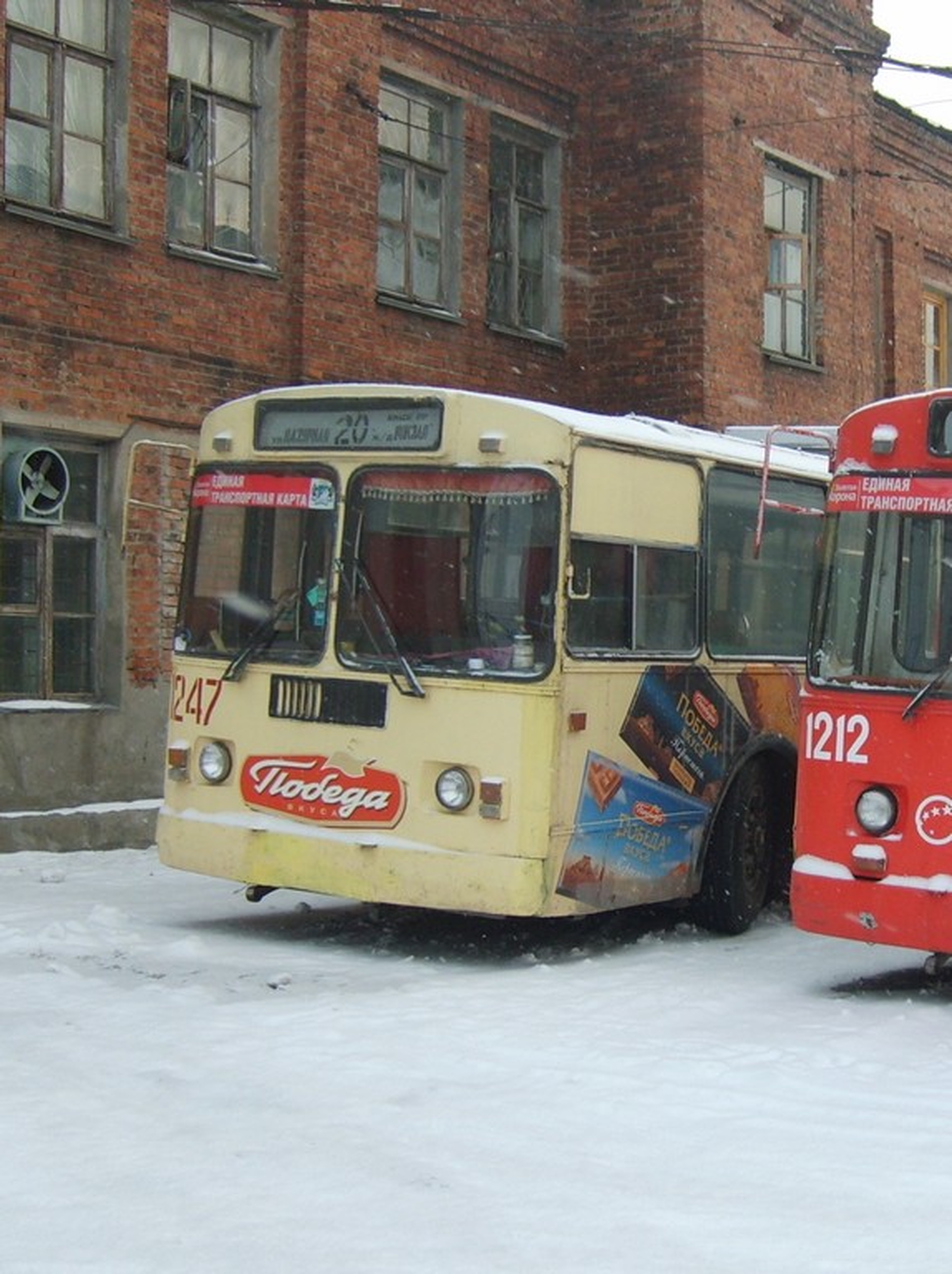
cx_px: 476
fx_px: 1286
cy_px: 637
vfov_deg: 52.7
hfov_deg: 40.6
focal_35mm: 35
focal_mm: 5.8
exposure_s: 1/125
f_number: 2.8
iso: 50
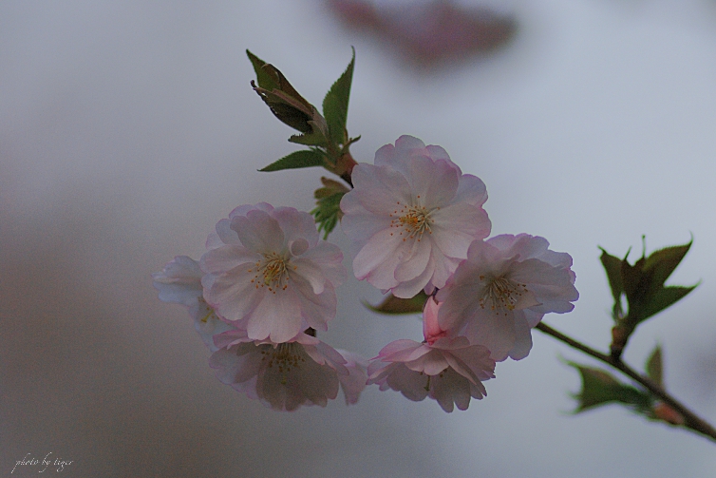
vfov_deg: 18.2
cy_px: 239
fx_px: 1492
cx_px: 358
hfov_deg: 27.0
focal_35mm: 75
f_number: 2.8
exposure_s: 1/400
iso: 200
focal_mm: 50
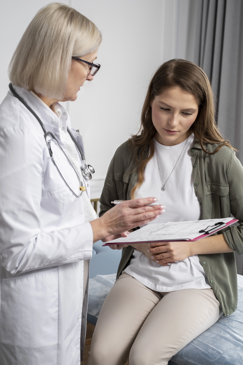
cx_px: 122
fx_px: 537
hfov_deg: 25.5
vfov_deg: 37.5
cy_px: 182
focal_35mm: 53
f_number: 3.6
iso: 250
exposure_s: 1/160
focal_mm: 35
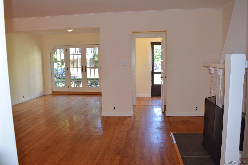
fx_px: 186
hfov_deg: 67.4
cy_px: 82
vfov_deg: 47.9
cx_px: 124
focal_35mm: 27
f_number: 5.6
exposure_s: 1/125
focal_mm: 18
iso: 640
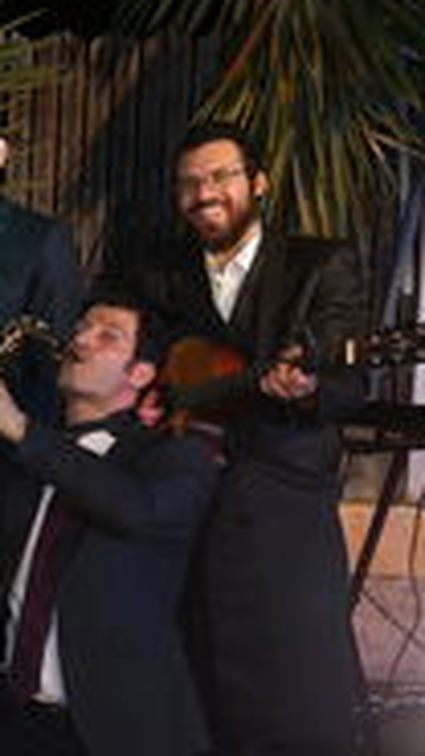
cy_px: 388
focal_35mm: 66
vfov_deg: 31.9
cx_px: -302
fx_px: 1323
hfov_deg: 15.9
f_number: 2.8
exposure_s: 1/80
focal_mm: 14
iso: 640
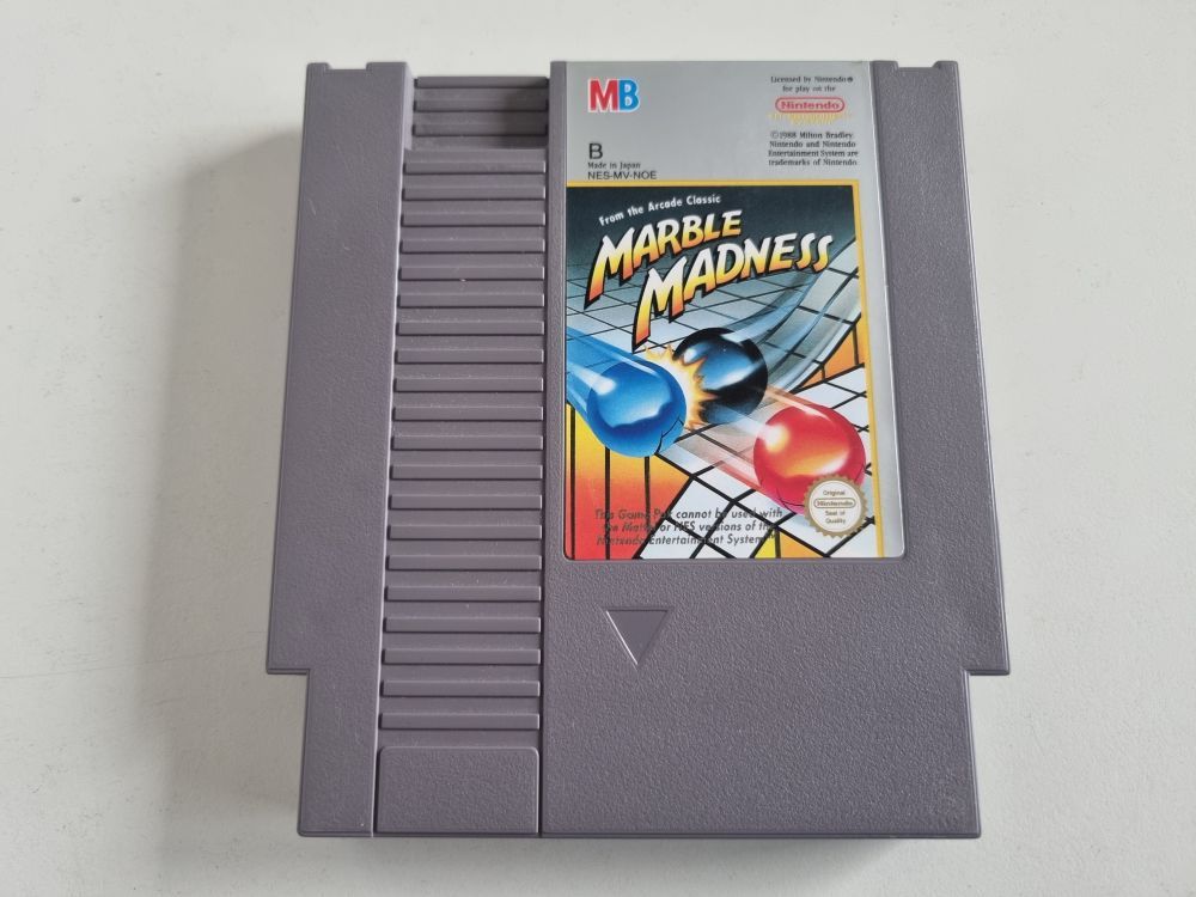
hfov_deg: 67.3
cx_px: 598
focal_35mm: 26
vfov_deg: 53.1
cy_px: 448
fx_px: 898
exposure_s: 1/50
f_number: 1.8
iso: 200
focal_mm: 5.4
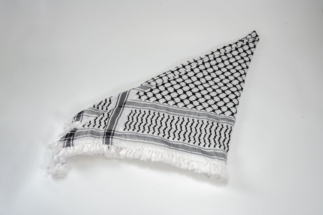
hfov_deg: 60.3
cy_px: 108
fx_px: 278
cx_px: 162
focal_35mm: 31
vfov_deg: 42.3
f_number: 10
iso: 2000
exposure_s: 1/120
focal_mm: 31
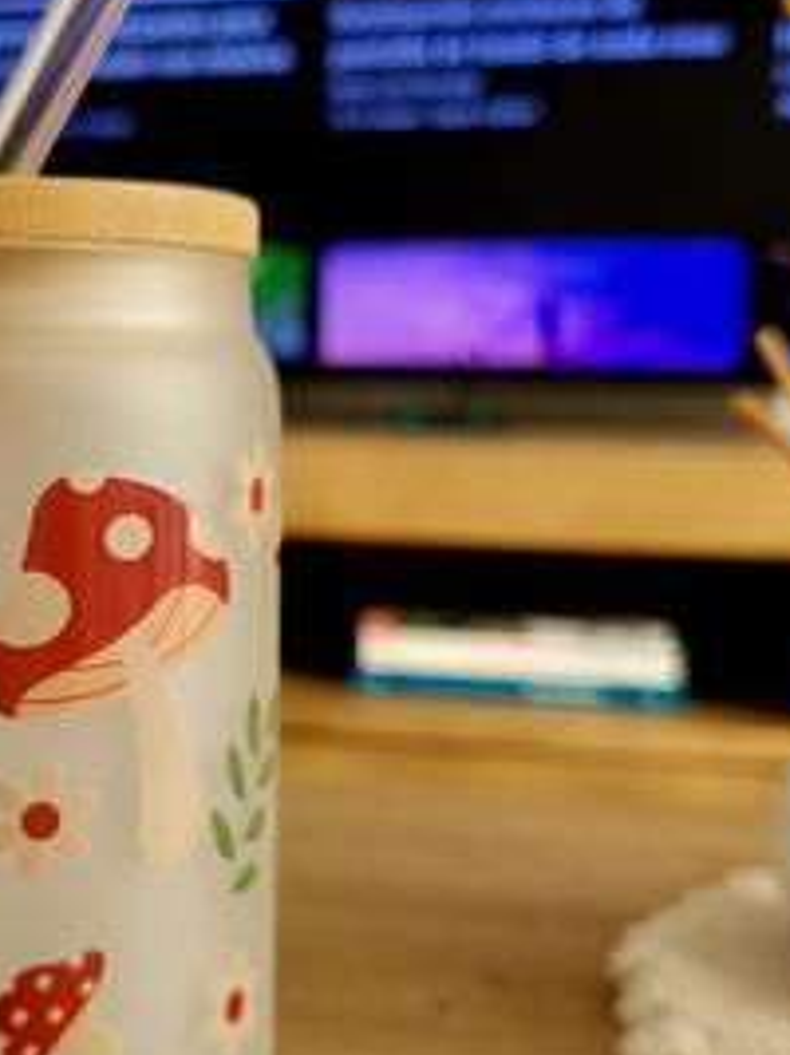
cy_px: 614
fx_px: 1584
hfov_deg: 27.3
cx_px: 122
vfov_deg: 36.7
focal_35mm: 52
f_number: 1.8
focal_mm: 5.4
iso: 50
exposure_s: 1/120
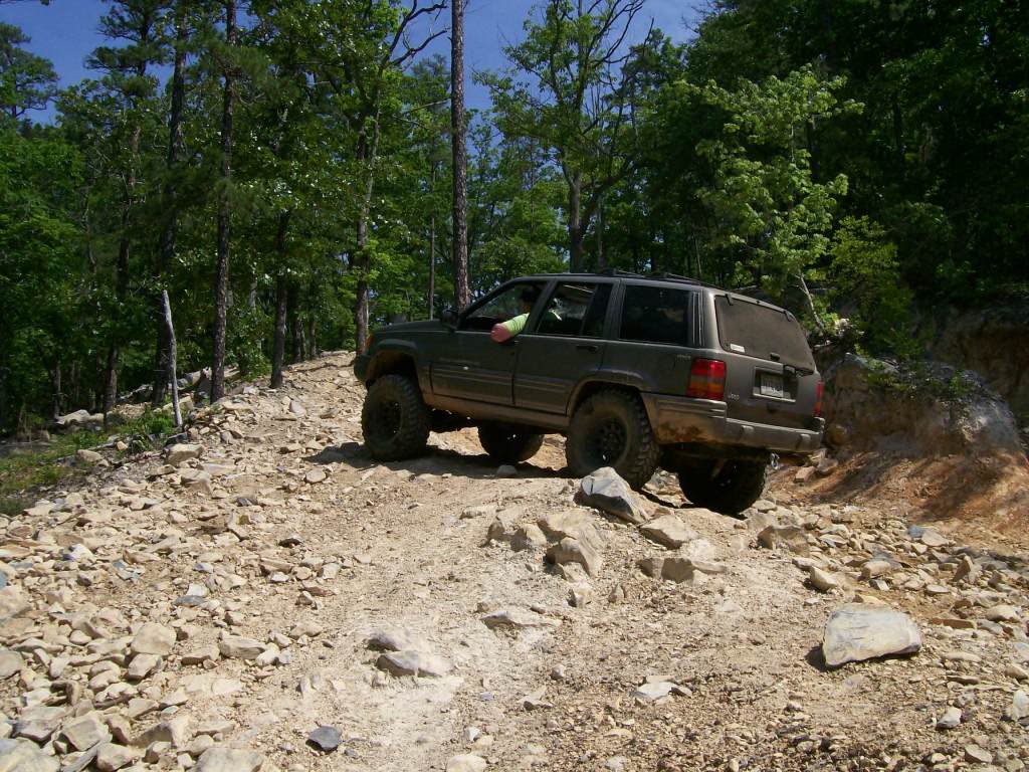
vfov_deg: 39.7
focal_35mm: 36
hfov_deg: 51.4
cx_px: 514
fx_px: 1070
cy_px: 386
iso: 80
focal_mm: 6
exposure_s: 1/849
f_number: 4.8
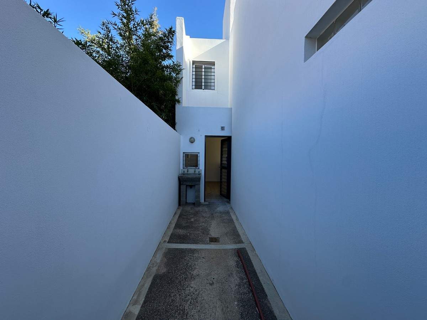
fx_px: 173
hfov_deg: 102.1
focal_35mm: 14
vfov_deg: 85.7
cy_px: 160
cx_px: 214
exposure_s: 1/287
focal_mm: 2.22
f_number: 2.2
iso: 40
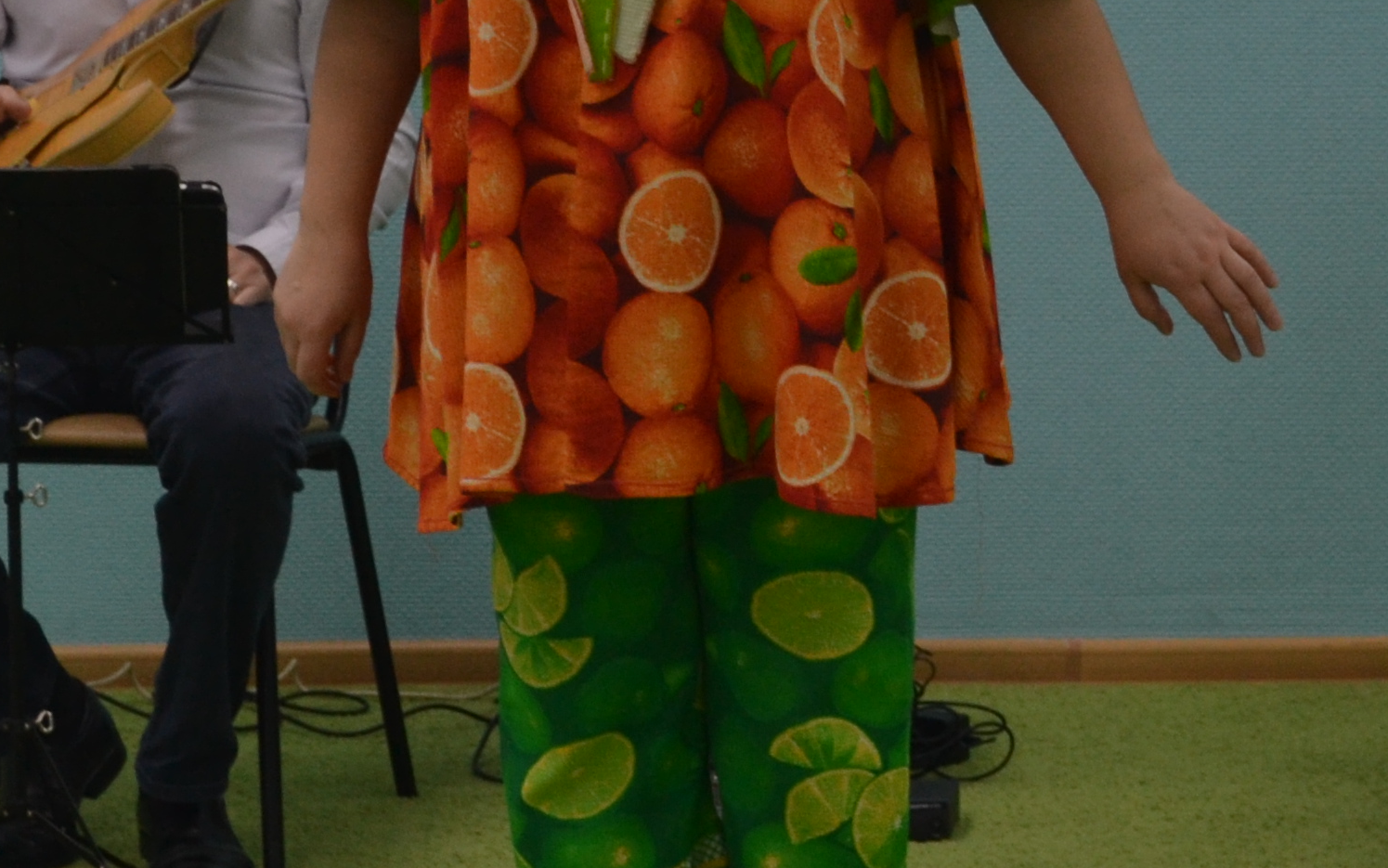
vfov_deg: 7.3
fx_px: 6772
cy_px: 214
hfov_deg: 11.6
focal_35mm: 179
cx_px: 1221
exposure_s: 1/60
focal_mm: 38
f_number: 5
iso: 400
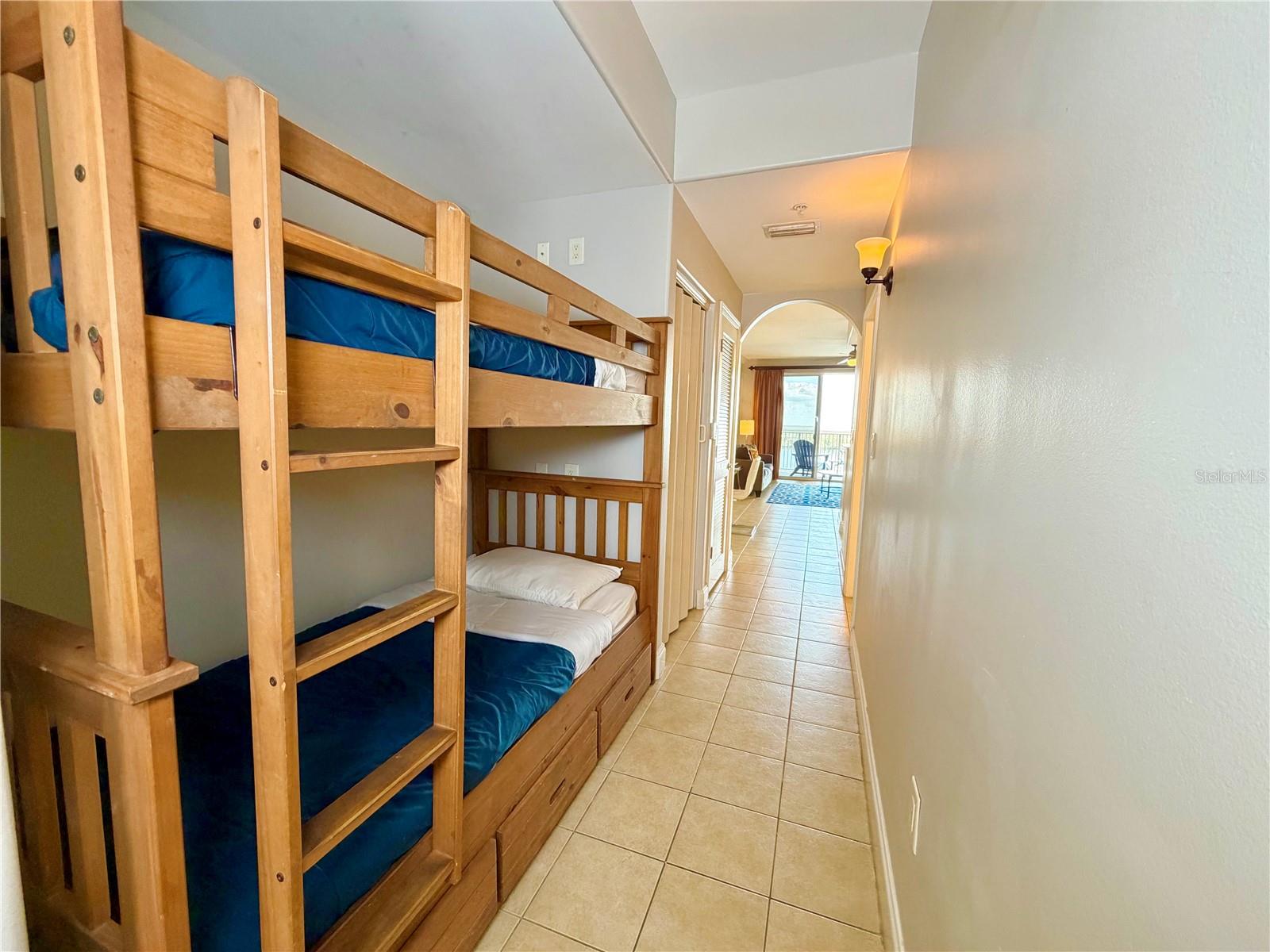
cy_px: 476
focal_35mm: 14
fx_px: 514
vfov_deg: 85.7
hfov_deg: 102.1
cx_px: 635
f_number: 2.2
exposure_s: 1/120
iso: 320
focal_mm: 2.22
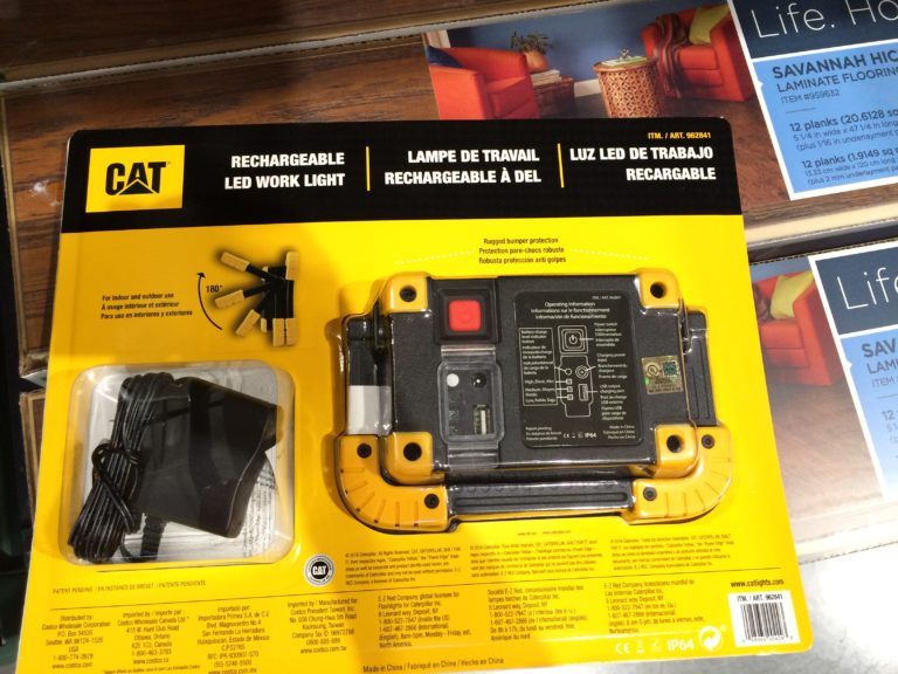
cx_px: 449
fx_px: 752
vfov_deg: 48.2
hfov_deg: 61.7
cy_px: 337
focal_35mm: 29
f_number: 2.2
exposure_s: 1/30
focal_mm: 4.15
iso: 100
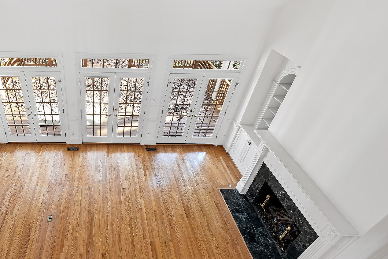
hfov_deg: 74.1
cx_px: 107
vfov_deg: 57.2
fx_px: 237
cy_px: 125
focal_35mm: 22
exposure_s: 1/1.25
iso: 100
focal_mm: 10
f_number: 8
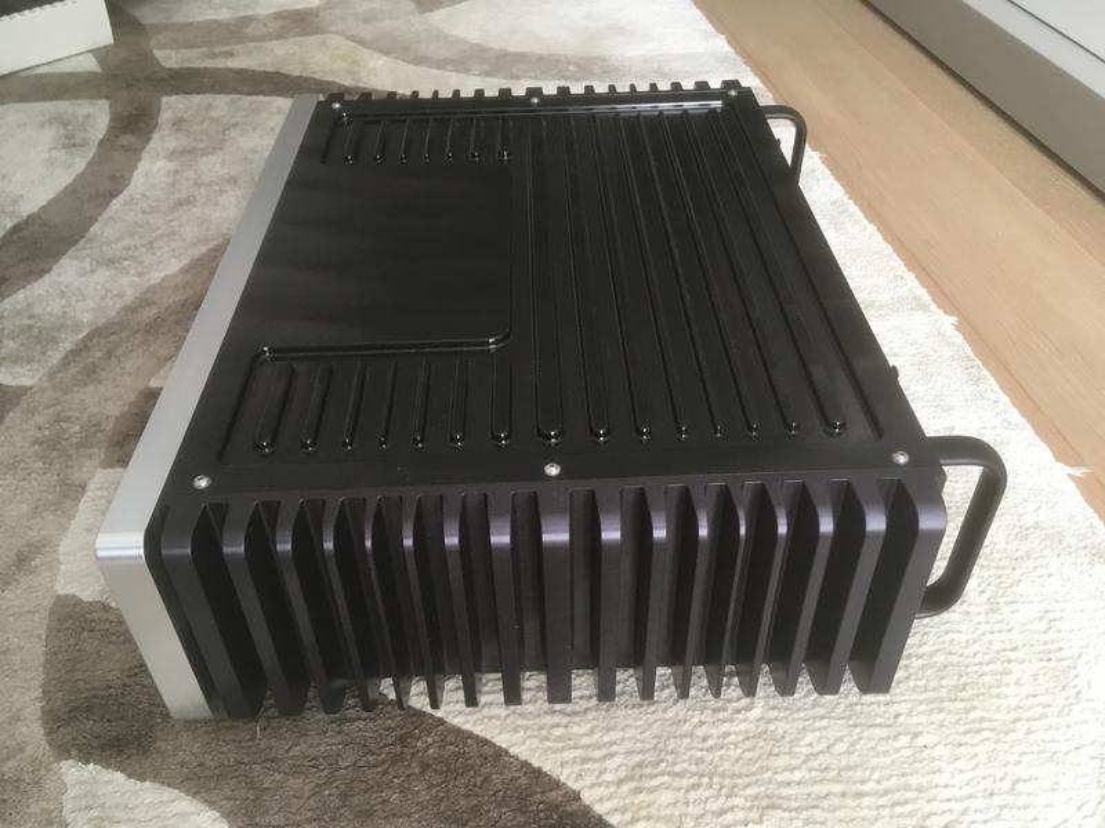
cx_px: 552
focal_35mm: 29
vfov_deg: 48.2
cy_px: 414
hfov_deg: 61.7
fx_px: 926
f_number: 2.2
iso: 50
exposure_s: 1/33
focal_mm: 4.15
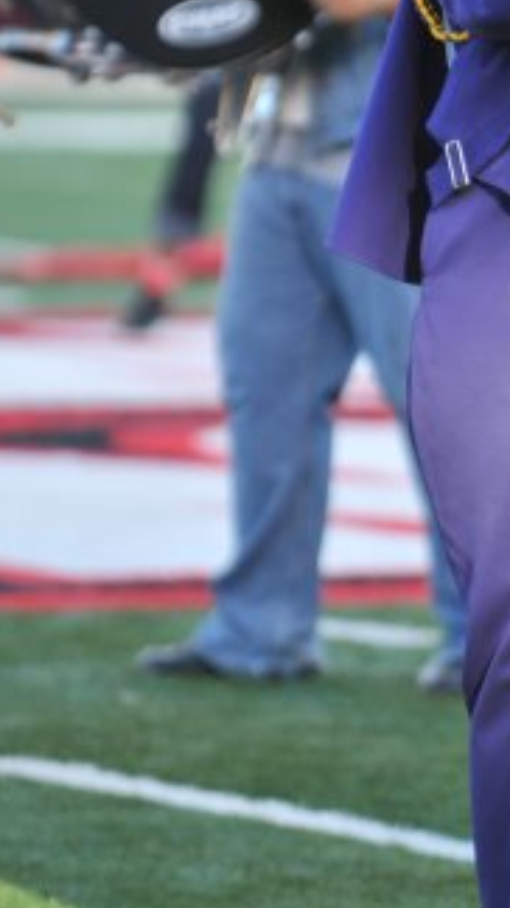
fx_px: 13983
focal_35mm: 581
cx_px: 551
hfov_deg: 2.1
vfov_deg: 3.7
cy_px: 196
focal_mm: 200
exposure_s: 1/500
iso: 200
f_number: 2.8
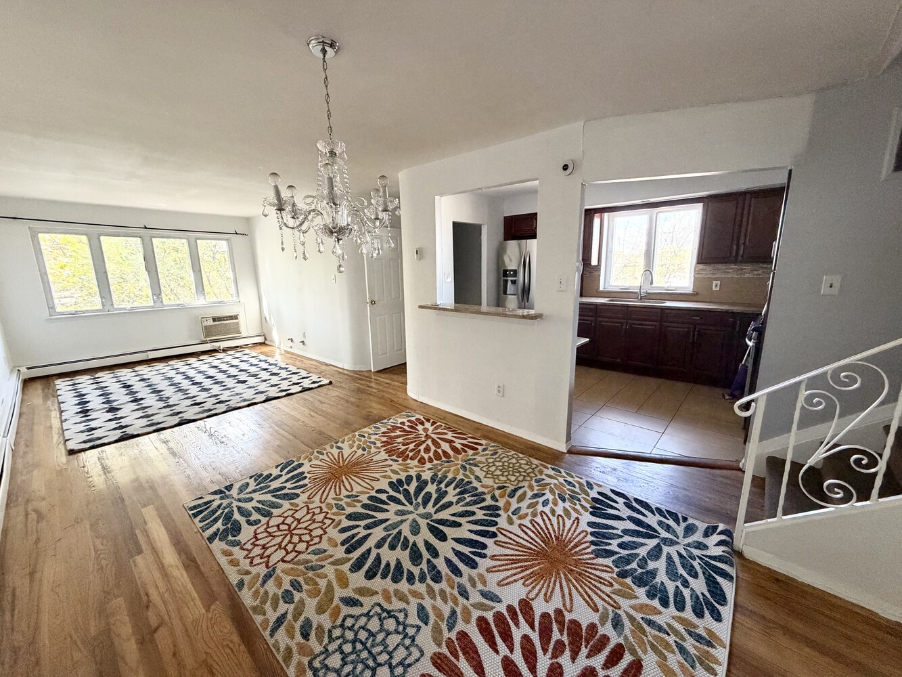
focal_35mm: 14
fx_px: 365
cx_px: 451
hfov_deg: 102.1
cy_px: 338
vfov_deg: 85.7
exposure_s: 1/60
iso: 400
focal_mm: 2.22
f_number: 2.2
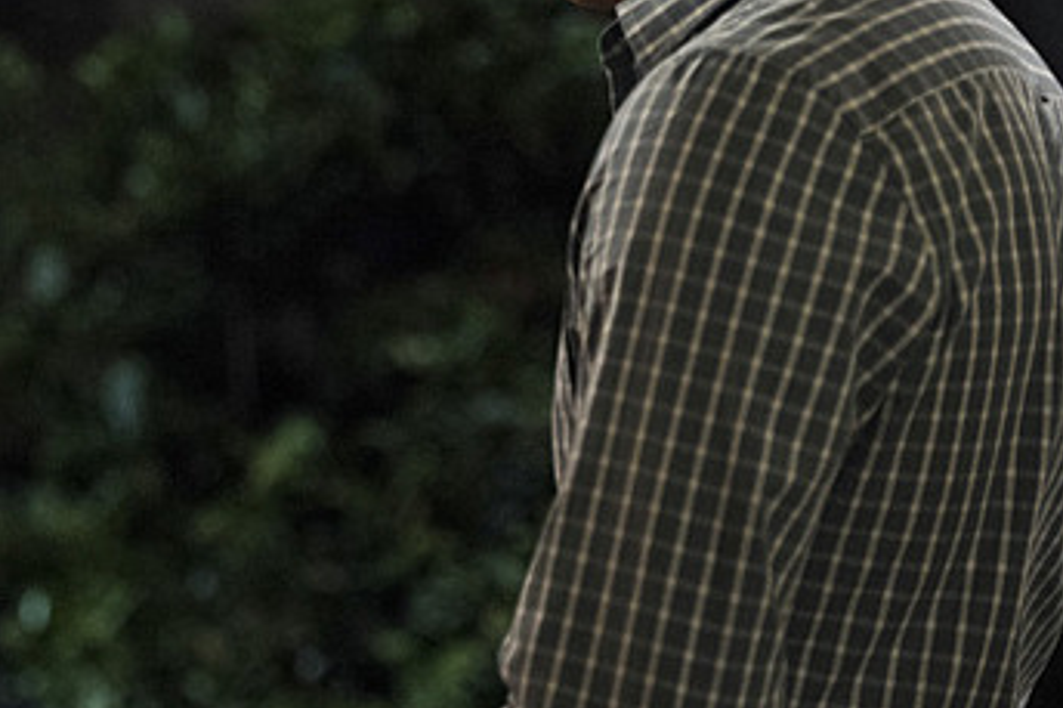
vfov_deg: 5.8
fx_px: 7024
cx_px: 40
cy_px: 349
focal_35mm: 238
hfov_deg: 8.6
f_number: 2.8
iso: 4000
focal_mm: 105
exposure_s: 1/125
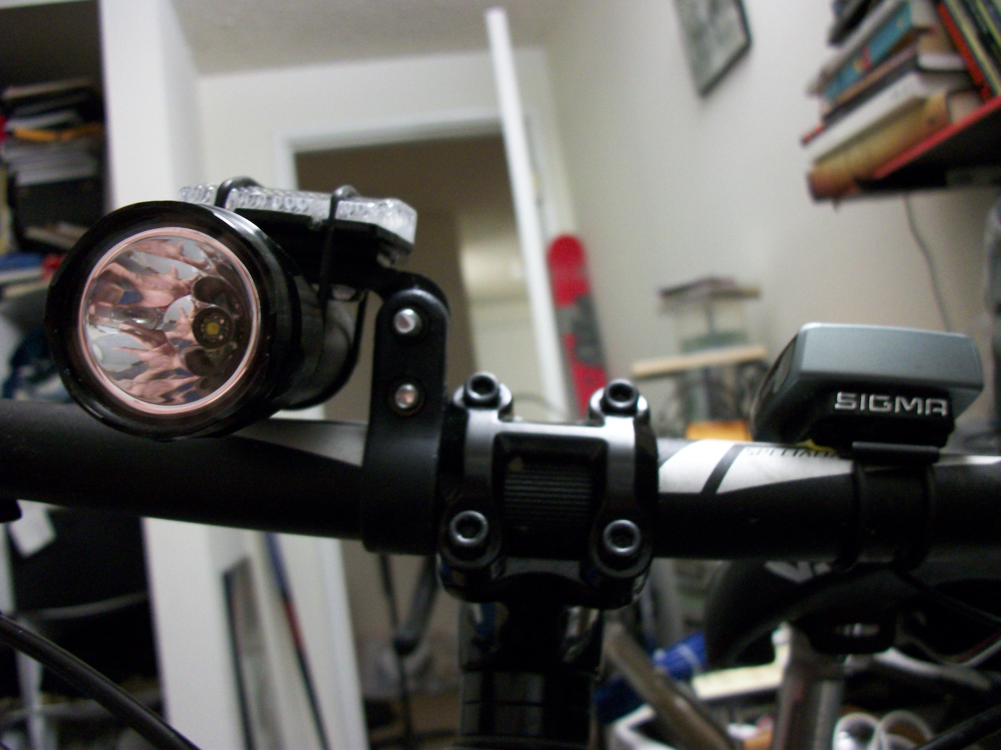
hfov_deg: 56.8
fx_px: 925
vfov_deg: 44.2
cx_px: 500
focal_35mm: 32
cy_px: 375
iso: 250
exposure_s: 1/8
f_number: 2.9
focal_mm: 5.7
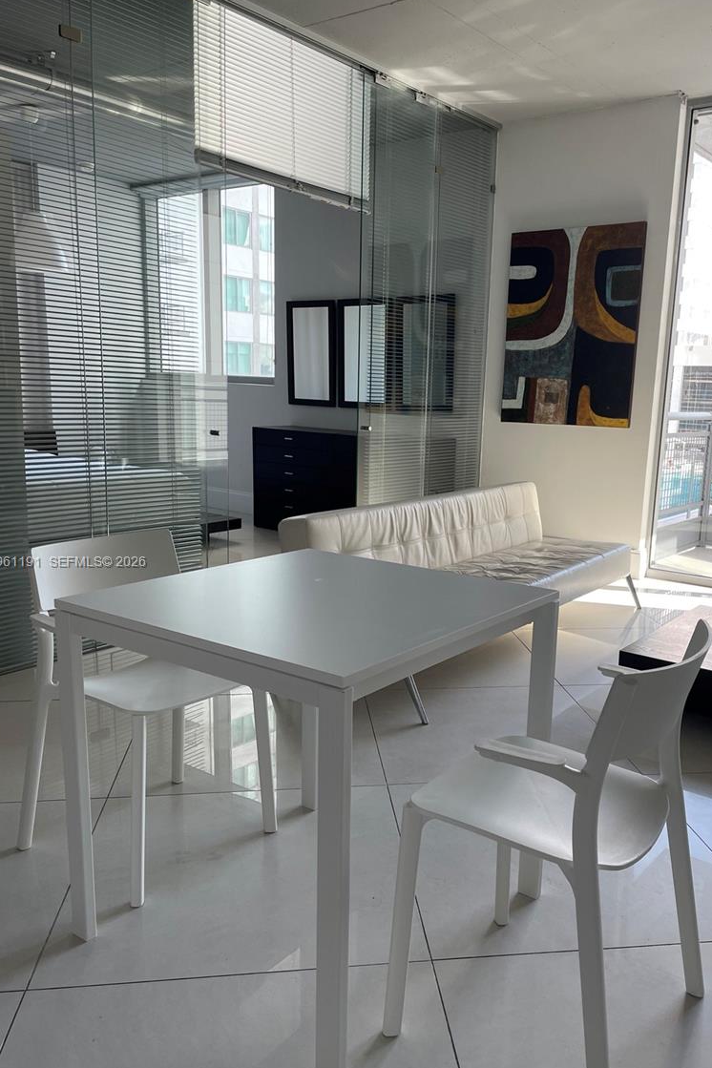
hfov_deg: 44.9
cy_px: 563
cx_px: 399
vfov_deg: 63.6
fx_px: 860
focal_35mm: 29
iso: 32
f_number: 1.6
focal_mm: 4.2
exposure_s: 1/122
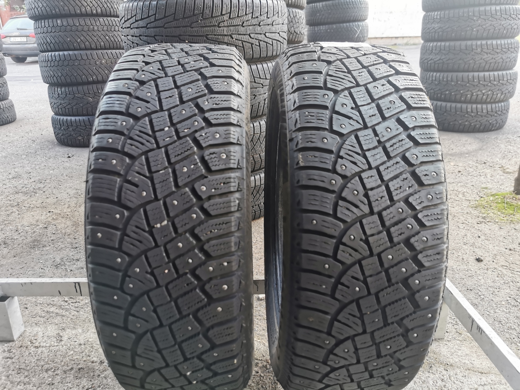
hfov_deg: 65.3
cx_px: 260
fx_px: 406
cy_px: 195
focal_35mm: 27
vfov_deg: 51.4
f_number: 1.6
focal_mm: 5.56
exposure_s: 1/103
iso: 50
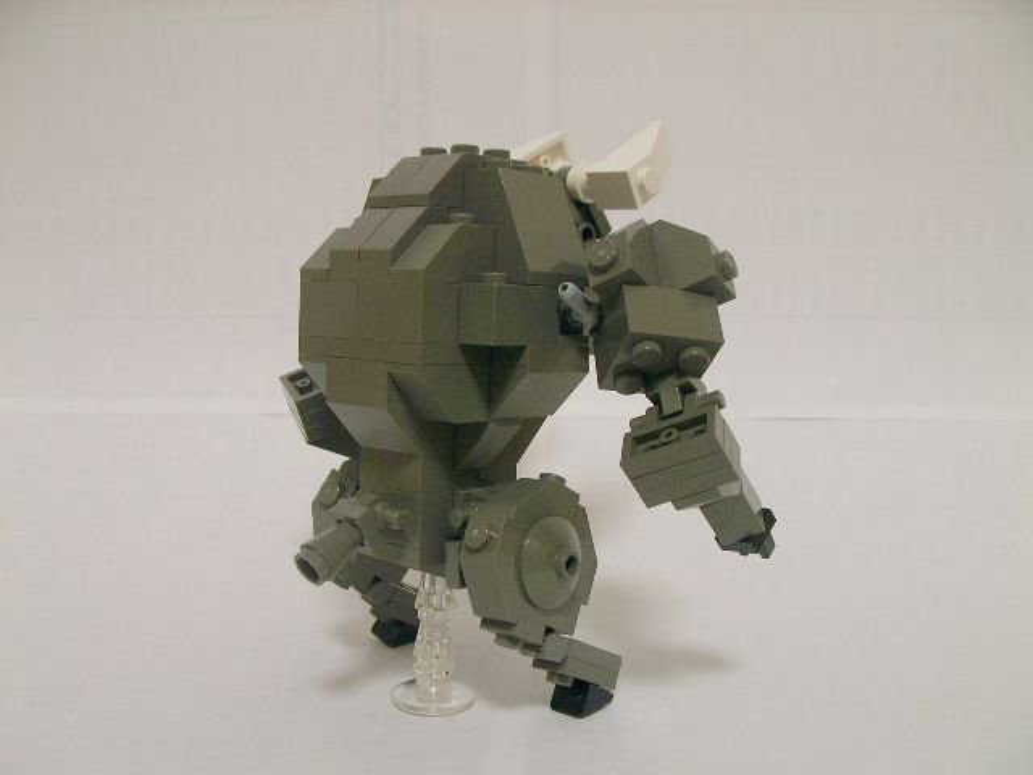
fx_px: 1134
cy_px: 388
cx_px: 516
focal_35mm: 38
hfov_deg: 49.0
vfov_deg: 37.7
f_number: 3.5
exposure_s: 1/15.1
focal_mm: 5.8
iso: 100
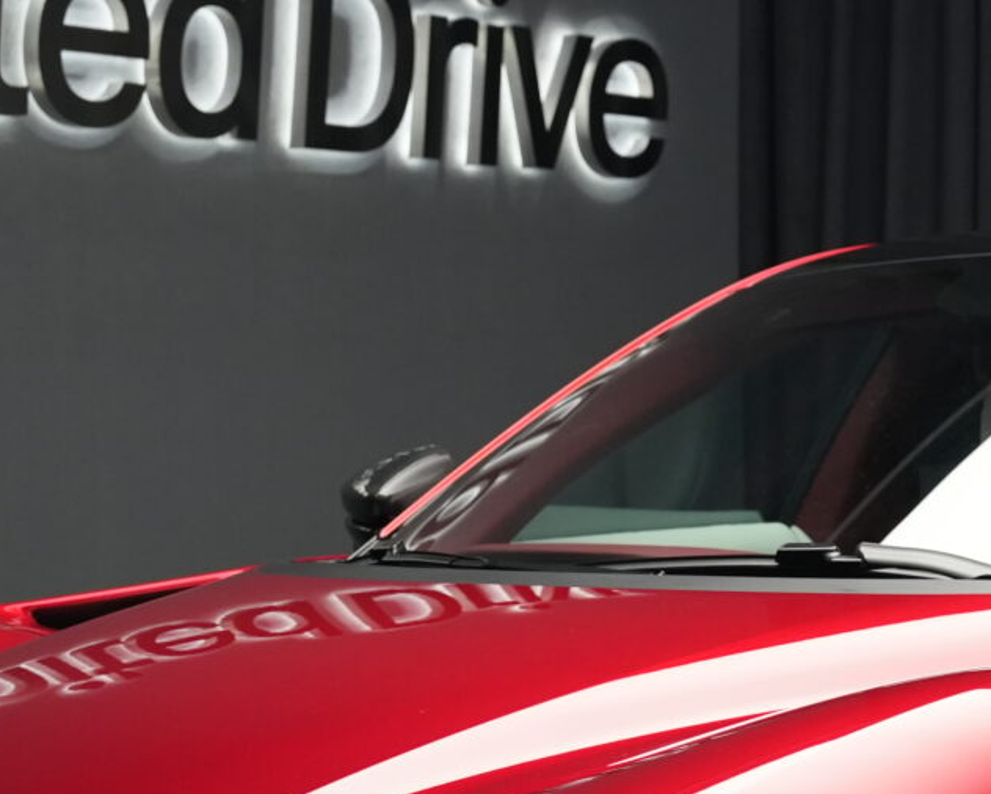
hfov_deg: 14.4
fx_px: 3902
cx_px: 706
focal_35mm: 133
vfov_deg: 11.4
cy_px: 938
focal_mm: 35
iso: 1250
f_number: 4
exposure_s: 1/40
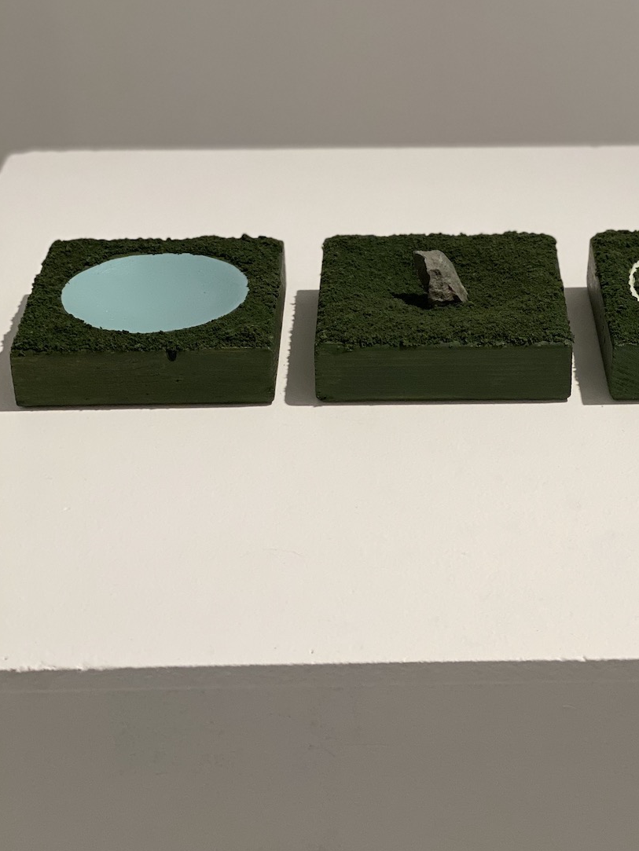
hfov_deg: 20.4
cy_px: 400
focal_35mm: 72
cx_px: 432
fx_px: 1771
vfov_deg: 27.0
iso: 160
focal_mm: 6
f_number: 2
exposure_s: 1/120
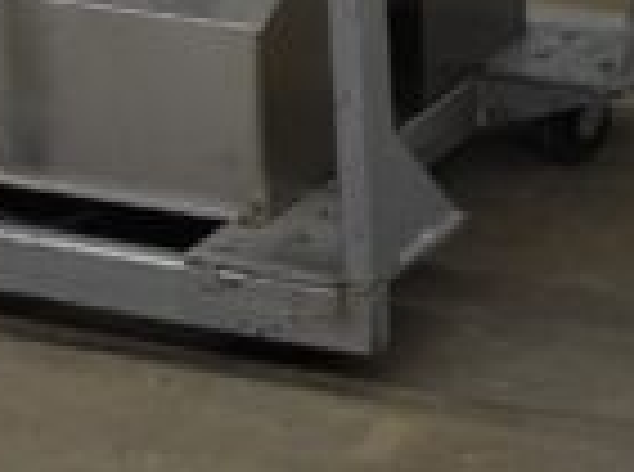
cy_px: -362
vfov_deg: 5.8
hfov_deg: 8.0
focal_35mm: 249
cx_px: 121
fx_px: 4549
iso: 320
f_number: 5
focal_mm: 11.2
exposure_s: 1/80
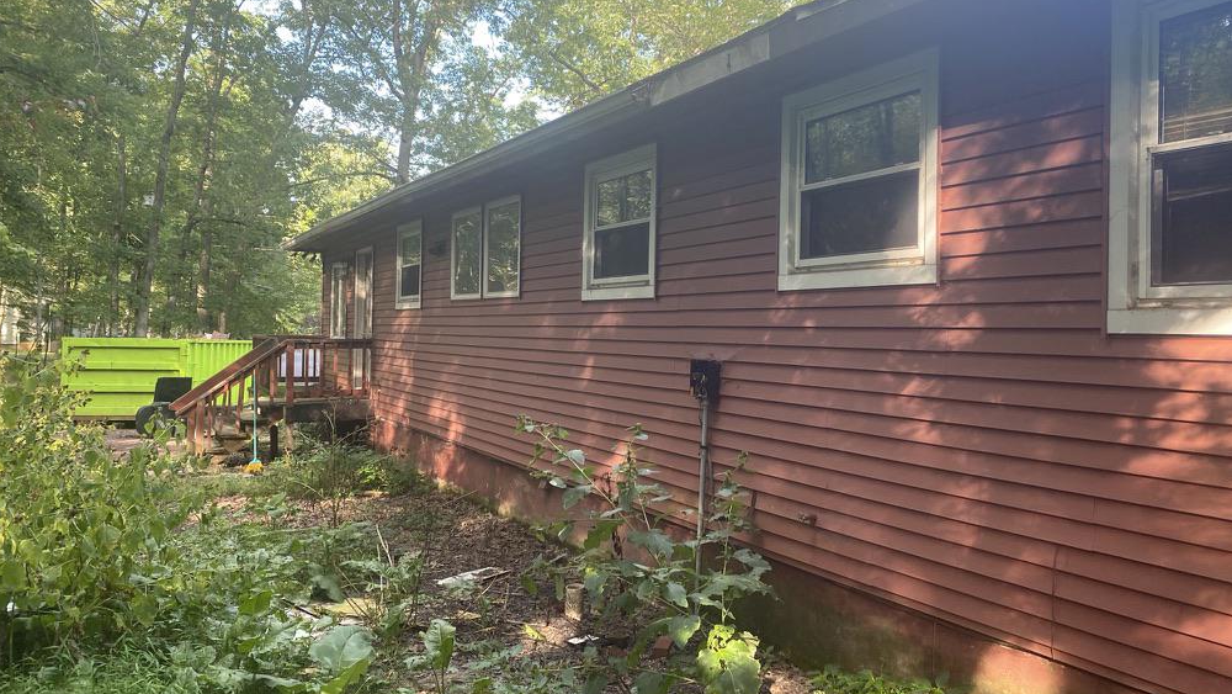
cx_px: 627
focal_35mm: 29
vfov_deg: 40.2
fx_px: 948
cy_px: 311
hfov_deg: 66.0
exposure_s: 1/122
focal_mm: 4.25
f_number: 1.8
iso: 64
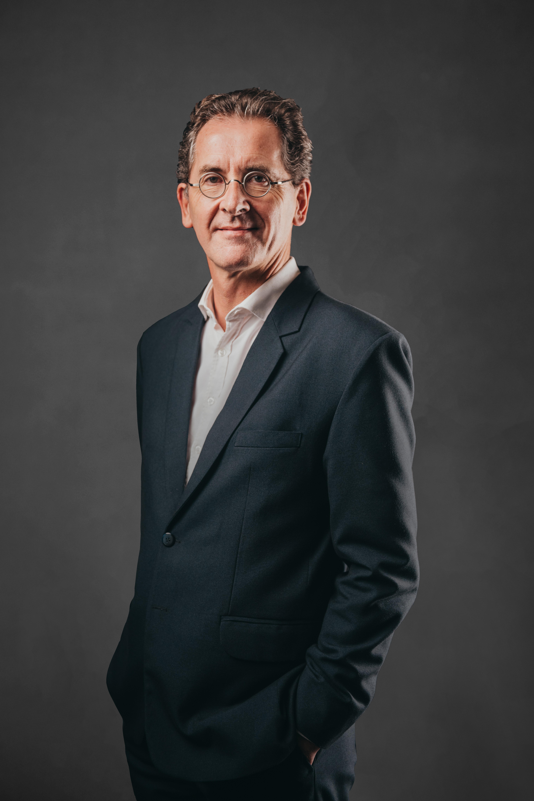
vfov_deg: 39.6
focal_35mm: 50
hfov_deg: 27.0
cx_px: 267
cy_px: 400
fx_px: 1112
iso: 200
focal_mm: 50
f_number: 3.2
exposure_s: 1/320
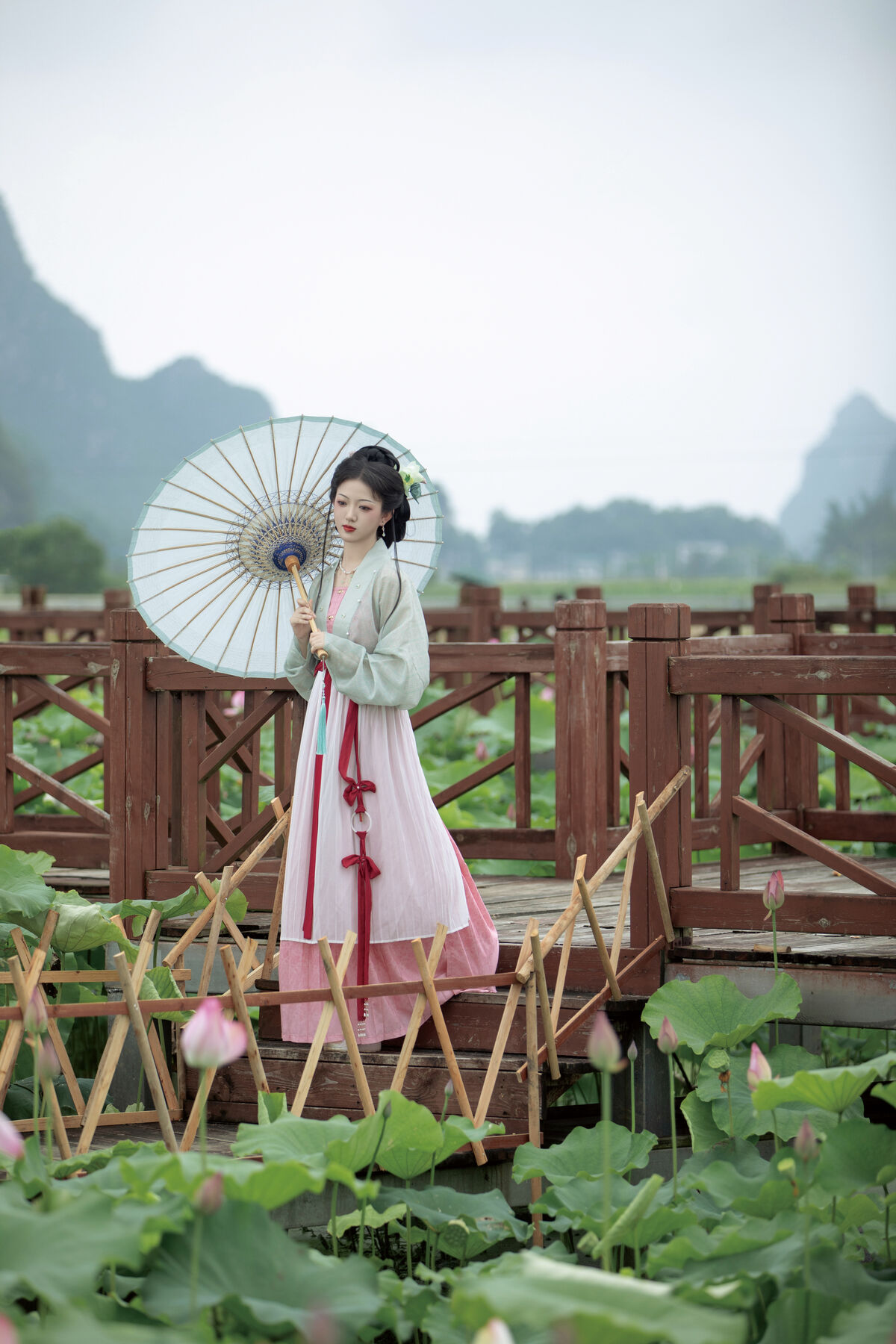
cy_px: 672
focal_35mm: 134
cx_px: 448
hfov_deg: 10.2
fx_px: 5002
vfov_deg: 15.3
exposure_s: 1/1250
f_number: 2.8
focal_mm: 135
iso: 160
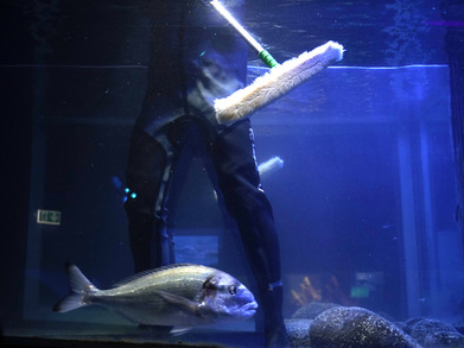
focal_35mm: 41
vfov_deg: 35.1
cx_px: 246
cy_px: 171
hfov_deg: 45.8
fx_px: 549
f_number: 2.8
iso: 1600
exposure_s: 1/160
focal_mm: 37
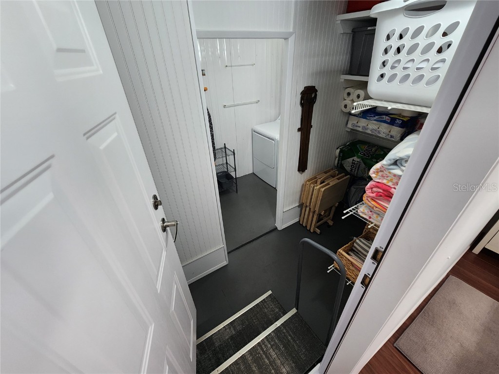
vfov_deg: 89.9
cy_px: 187
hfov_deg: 106.2
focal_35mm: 13
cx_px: 250
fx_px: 187
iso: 400
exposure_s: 1/60
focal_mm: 2.2
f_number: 2.2
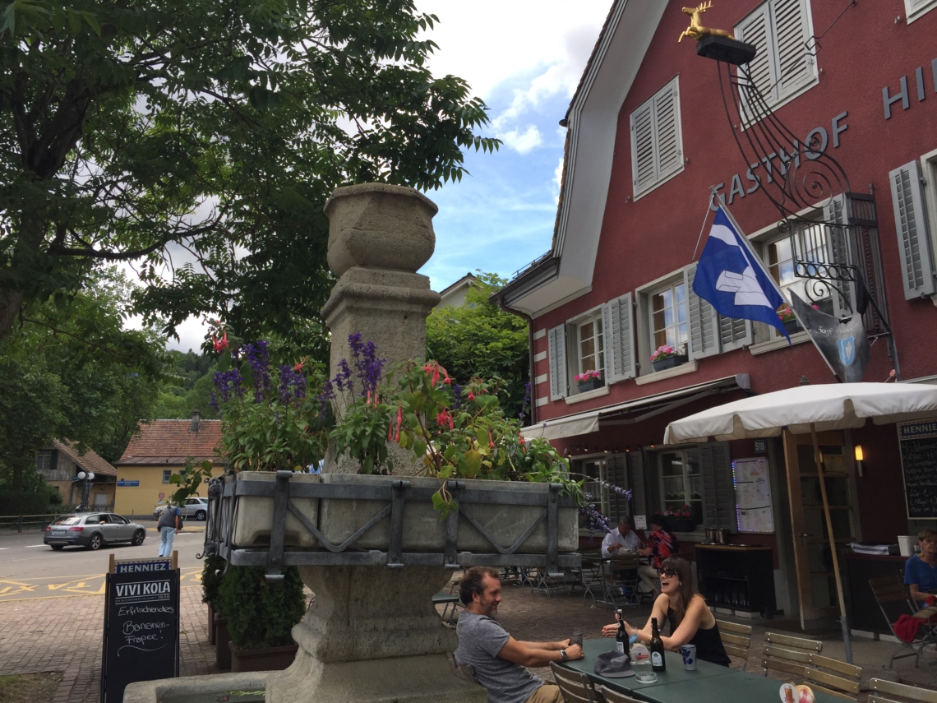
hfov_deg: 61.7
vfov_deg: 48.2
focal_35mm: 29
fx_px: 785
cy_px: 352
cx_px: 468
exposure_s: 1/732
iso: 32
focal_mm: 4.15
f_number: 2.2
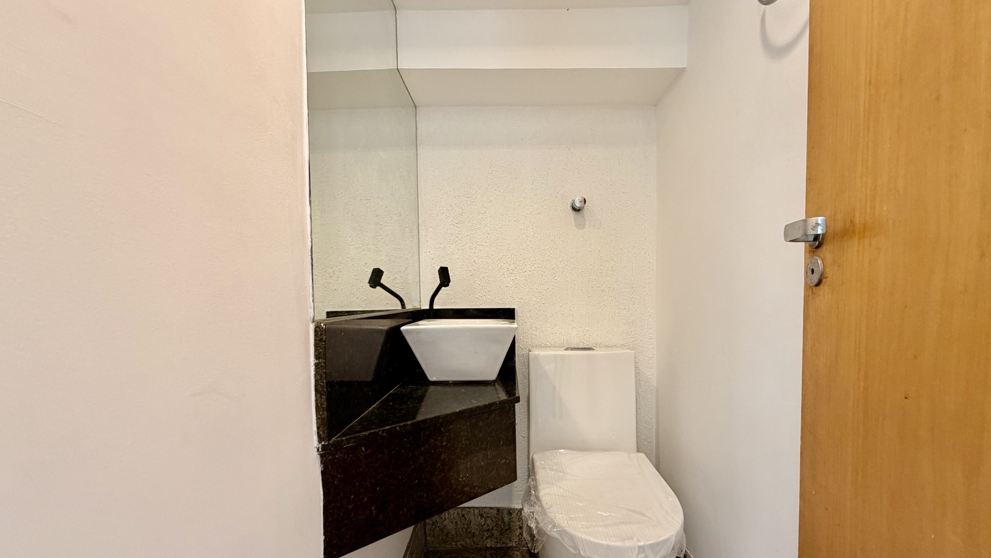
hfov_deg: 99.3
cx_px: 507
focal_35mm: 16
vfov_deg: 66.9
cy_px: 308
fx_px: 420
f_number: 2.2
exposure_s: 1/60
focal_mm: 2.22
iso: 160
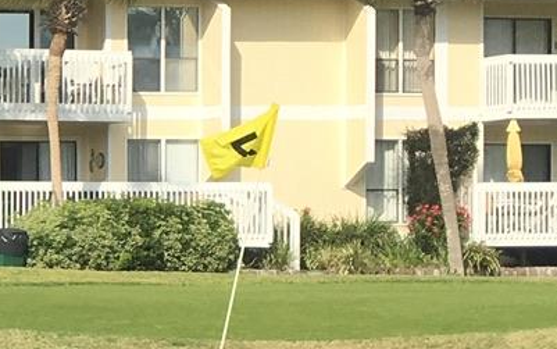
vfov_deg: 8.3
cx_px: -510
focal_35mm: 157
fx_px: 2384
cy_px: 350
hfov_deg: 12.0
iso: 25
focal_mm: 4.15
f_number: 2.2
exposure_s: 1/1672
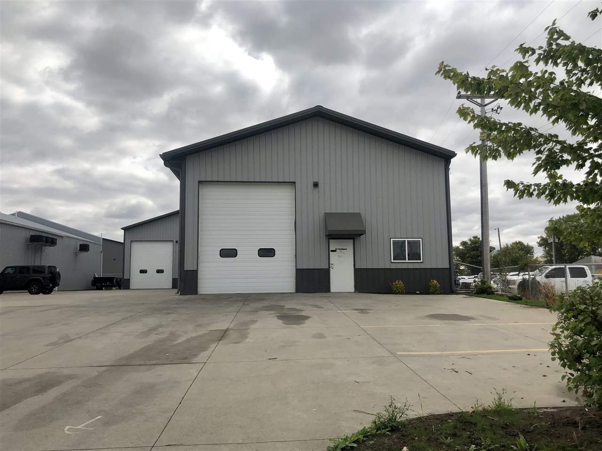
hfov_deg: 63.5
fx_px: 487
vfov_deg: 49.7
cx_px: 301
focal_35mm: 28
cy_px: 226
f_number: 1.8
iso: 25
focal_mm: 4
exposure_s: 1/3436
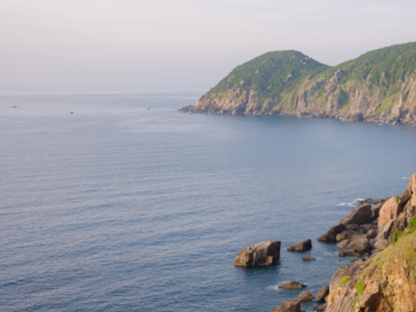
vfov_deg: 23.6
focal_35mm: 62
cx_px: 323
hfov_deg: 30.6
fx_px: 745
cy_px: 186
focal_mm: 45
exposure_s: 1/320
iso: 200
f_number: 2.8
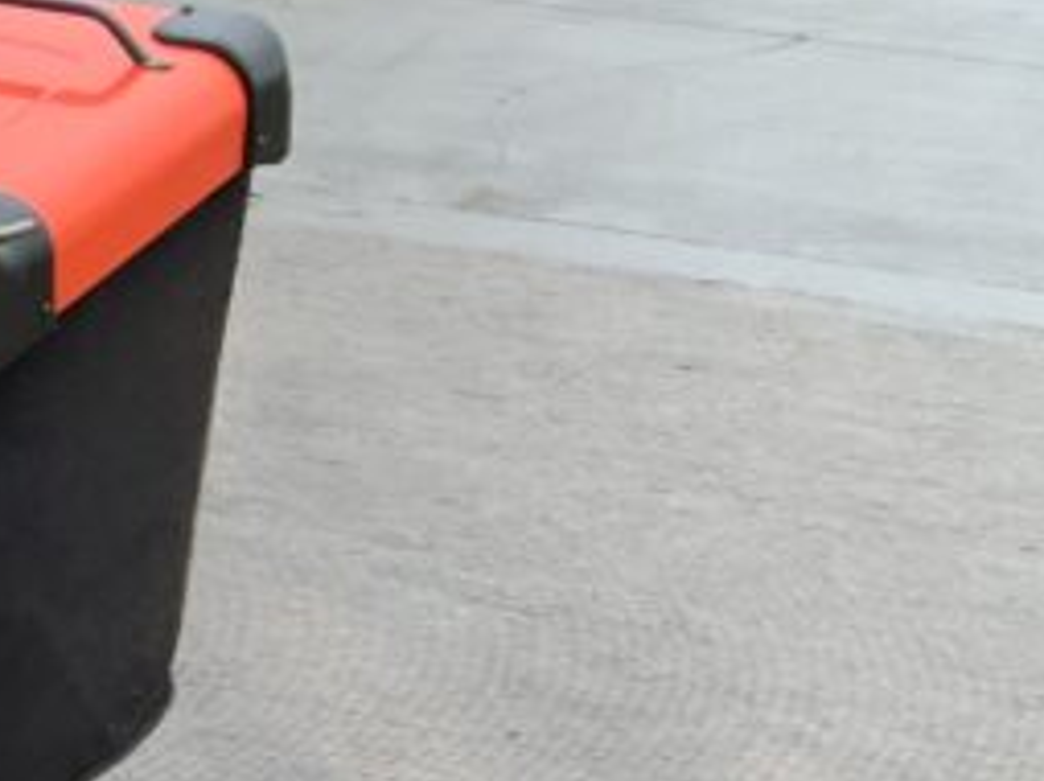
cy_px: 822
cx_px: -1052
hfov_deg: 14.1
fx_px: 3525
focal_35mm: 117
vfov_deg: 12.5
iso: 16
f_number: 1.8
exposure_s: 1/141
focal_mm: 3
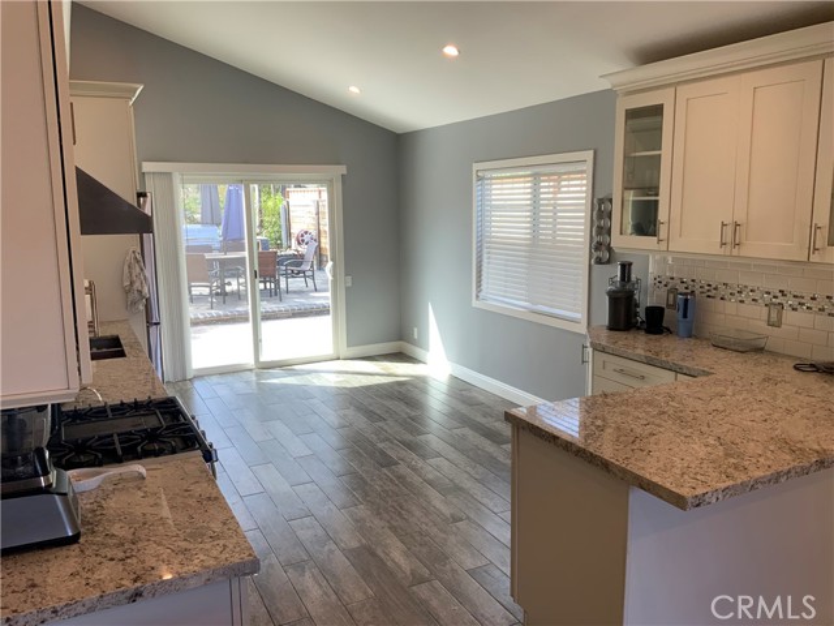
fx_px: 699
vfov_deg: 48.2
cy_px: 313
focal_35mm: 29
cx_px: 417
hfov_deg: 61.7
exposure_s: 1/120
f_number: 1.8
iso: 25
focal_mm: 3
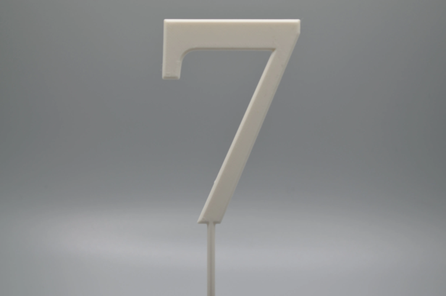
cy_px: 148
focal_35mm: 82
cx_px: 223
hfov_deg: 24.7
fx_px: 1020
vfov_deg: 16.5
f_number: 7.1
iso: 200
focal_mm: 55
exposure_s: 1/200
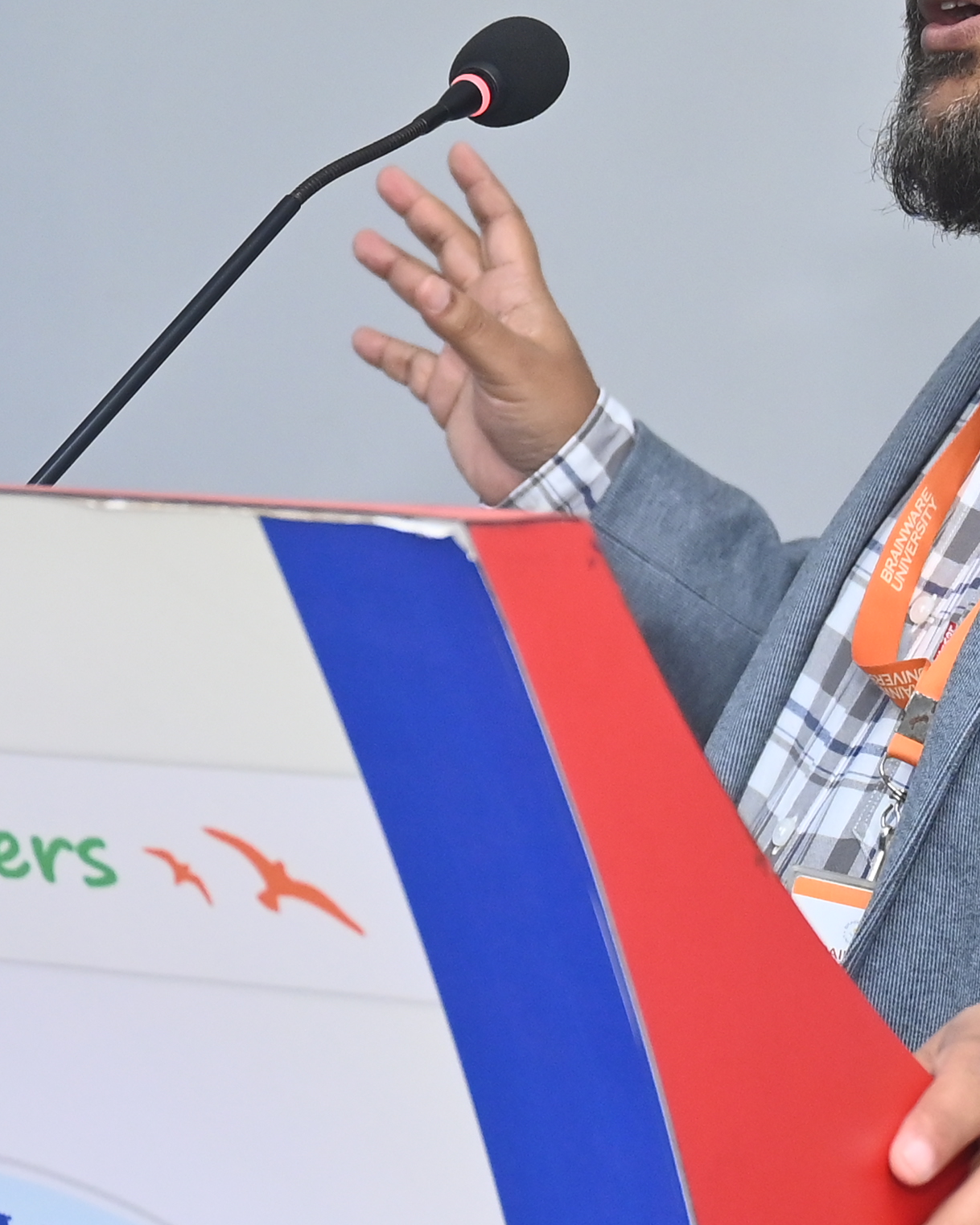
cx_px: 25
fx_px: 5403
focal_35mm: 149
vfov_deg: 12.9
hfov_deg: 10.3
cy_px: 590
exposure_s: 1/100
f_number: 4
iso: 1000
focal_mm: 40
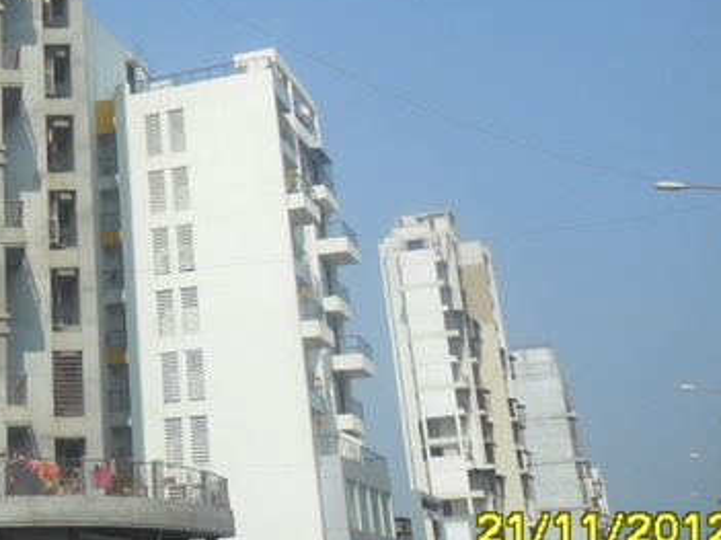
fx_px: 1249
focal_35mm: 60
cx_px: -4
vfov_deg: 23.7
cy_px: 44
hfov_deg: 29.9
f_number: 8.9
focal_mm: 4.9
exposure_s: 1/250
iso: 100
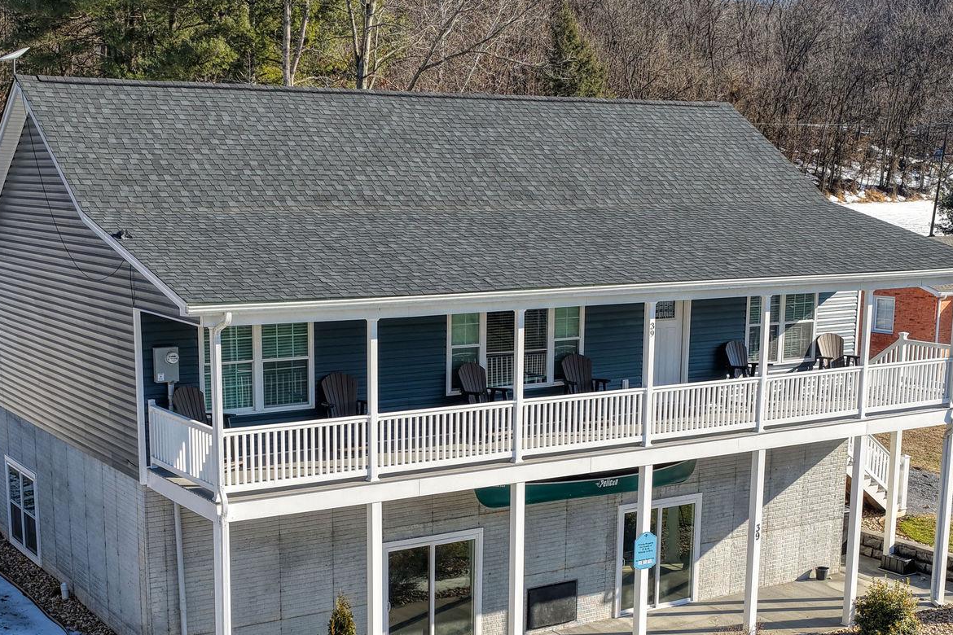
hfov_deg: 40.3
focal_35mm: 49
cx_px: 434
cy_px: 448
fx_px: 1297
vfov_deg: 27.3
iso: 200
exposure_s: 1/640
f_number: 2.8
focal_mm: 14.4
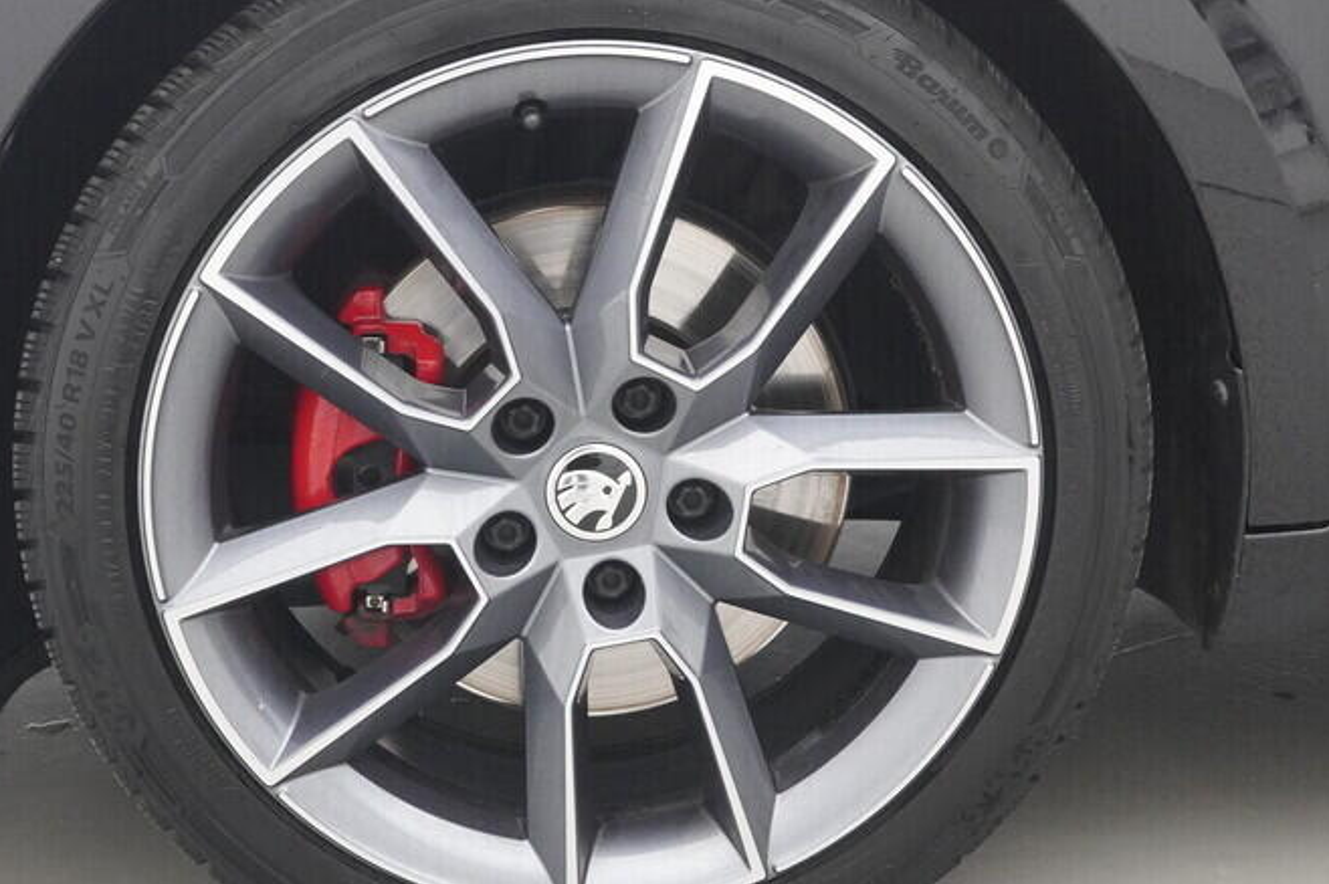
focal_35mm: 56
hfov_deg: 35.6
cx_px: 628
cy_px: 489
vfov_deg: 24.2
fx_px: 2066
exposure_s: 1/250
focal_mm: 24
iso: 3200
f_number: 6.3
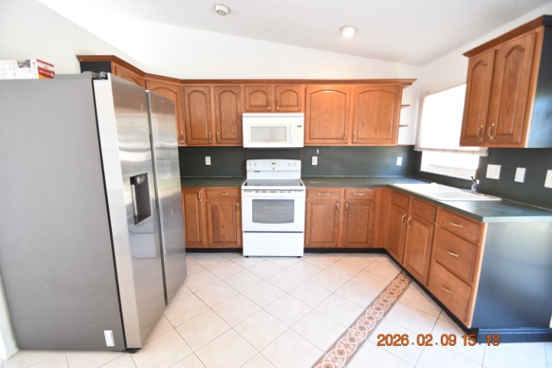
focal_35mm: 15
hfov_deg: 100.4
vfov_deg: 77.3
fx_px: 230
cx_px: 276
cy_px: 184
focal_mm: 10
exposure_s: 1/20
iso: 800
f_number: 3.5
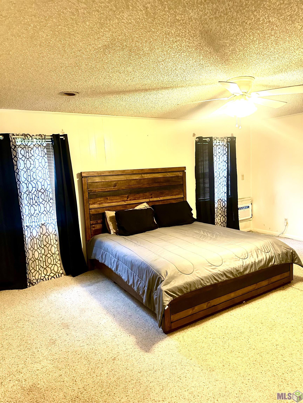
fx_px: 280
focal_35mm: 24
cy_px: 202
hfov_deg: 56.8
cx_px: 152
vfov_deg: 71.6
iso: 640
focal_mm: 6.86
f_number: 1.78
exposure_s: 1/60
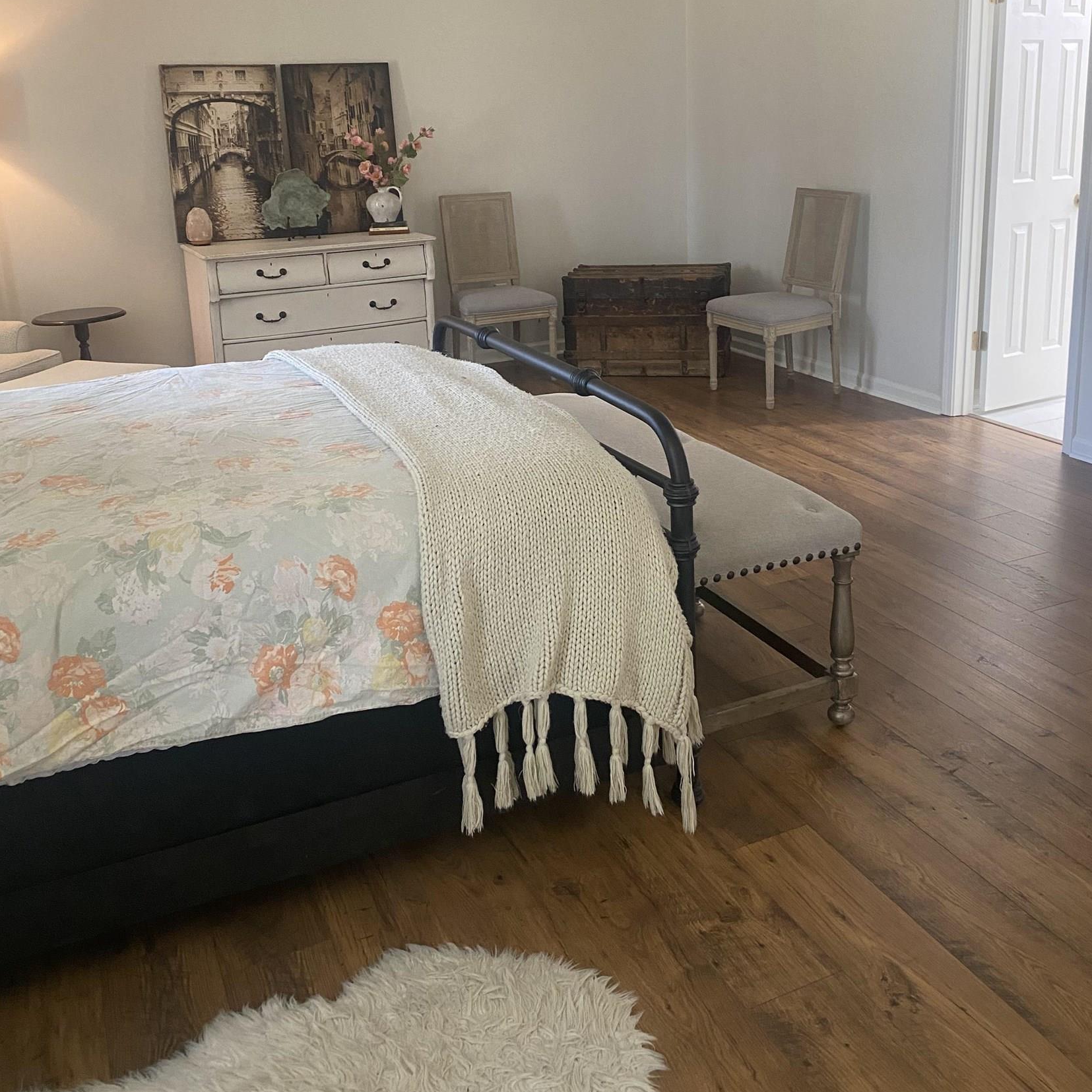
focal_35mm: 32
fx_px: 1142
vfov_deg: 50.6
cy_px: 405
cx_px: 558
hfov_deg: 51.1
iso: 320
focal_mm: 4.25
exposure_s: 1/60
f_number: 1.8
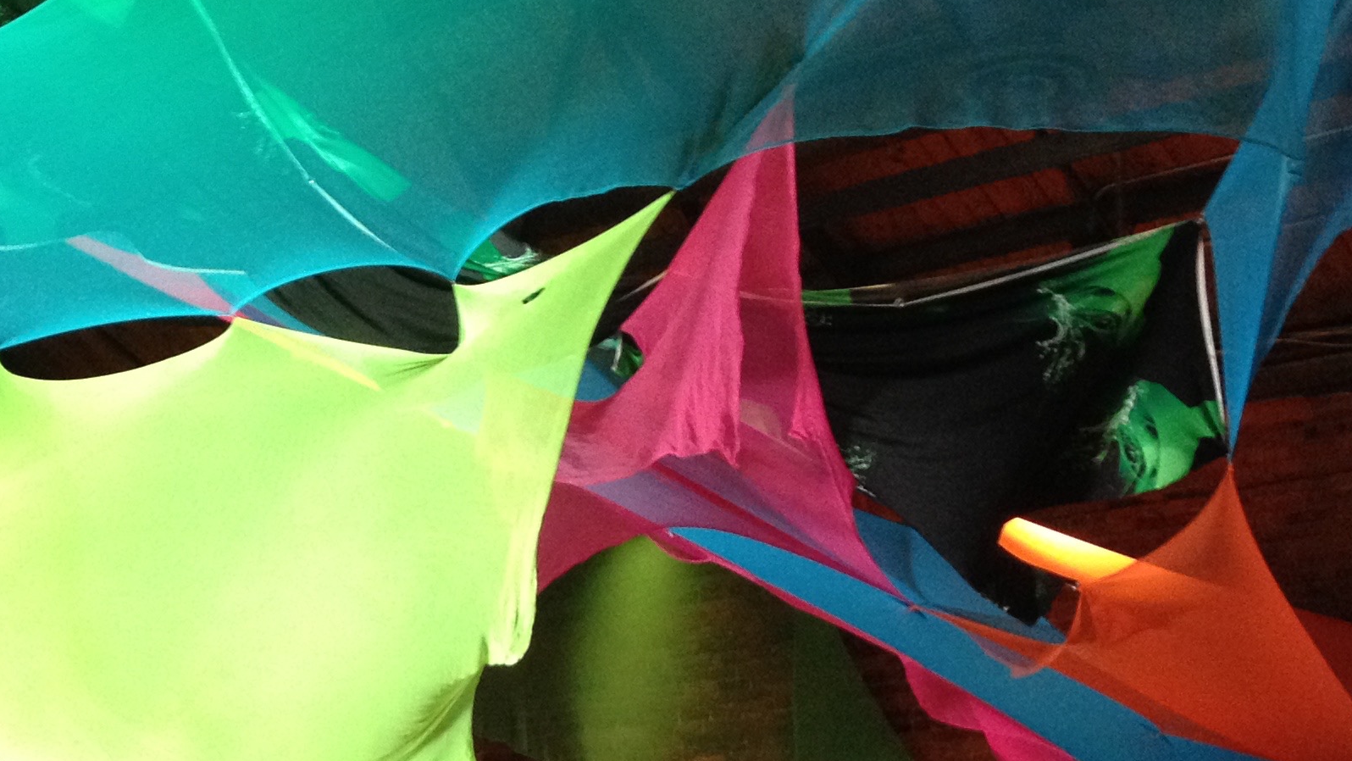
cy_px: 960
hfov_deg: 26.5
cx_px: 195
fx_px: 2796
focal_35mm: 78
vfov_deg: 14.9
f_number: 2.4
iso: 250
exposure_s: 1/20
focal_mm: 4.28
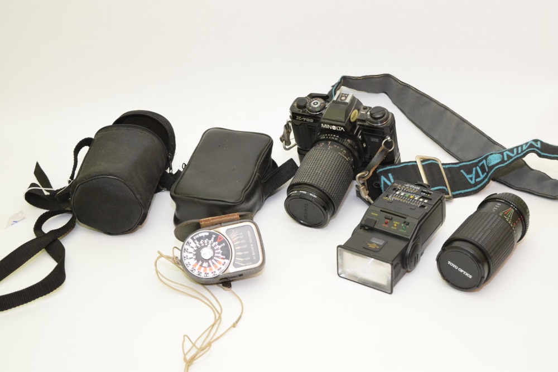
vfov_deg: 19.7
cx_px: 279
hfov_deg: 29.2
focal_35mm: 69
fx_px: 1070
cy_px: 186
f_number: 5
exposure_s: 1/60
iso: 3200
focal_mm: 46
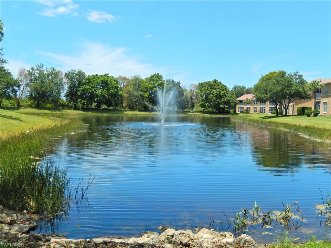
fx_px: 344
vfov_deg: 39.7
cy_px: 124
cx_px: 166
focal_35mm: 36
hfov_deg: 51.4
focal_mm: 6.5
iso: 125
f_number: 4
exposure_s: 1/800
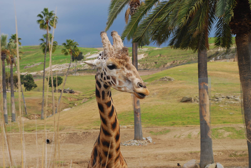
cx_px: 126
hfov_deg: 27.0
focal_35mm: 75
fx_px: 524
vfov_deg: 18.2
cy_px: 84
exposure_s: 1/125
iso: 100
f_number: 5.6
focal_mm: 50
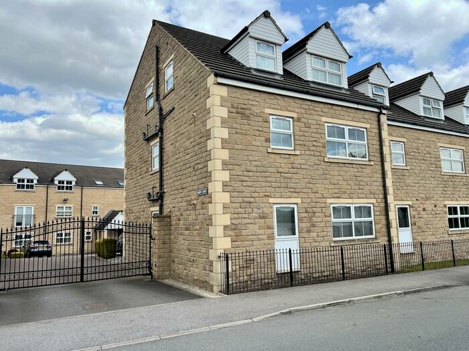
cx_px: 234
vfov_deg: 53.1
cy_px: 176
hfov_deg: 67.3
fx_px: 352
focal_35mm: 26
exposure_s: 1/3831
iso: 50
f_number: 1.5
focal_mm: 5.7
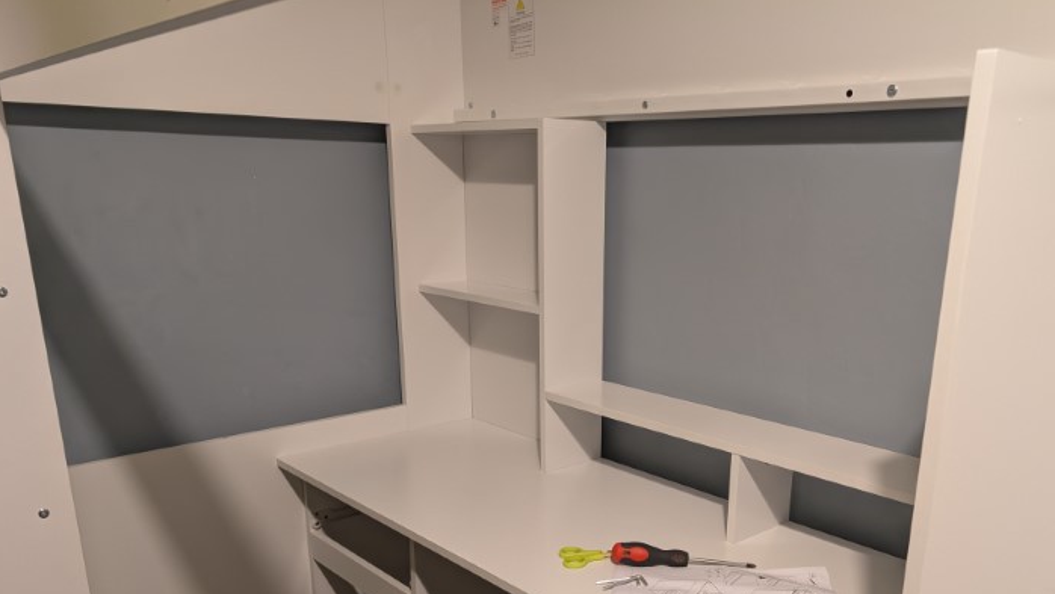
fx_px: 839
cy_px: 452
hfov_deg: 64.0
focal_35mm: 30
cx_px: 596
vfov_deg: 37.9
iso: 239
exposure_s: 1/23.8
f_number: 1.68
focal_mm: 6.9
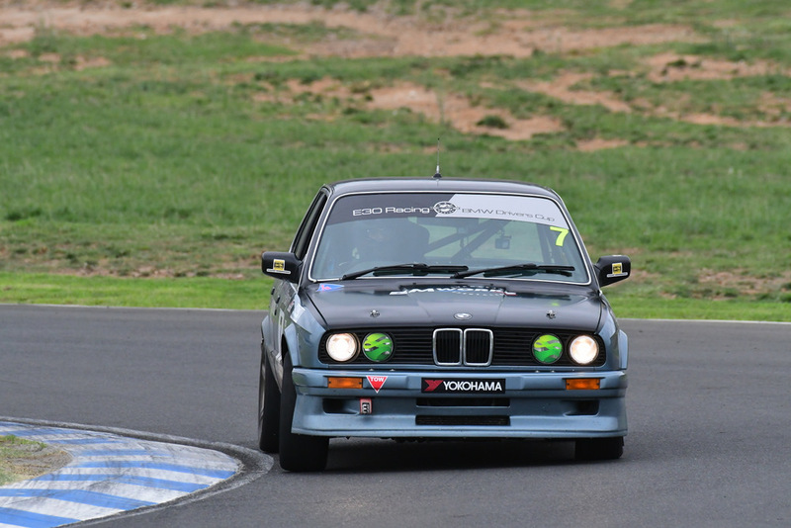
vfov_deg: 1.8
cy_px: 264
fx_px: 16484
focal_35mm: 750
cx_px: 396
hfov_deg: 2.7
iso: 2000
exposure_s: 1/640
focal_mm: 500
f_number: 9
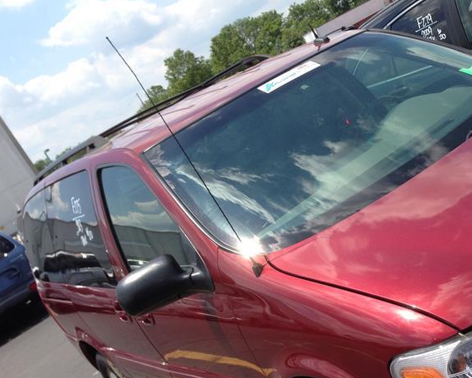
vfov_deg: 26.1
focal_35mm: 58
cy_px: 240
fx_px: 810
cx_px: 408
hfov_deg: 31.2
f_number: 2.4
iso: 50
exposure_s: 1/1106
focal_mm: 4.13
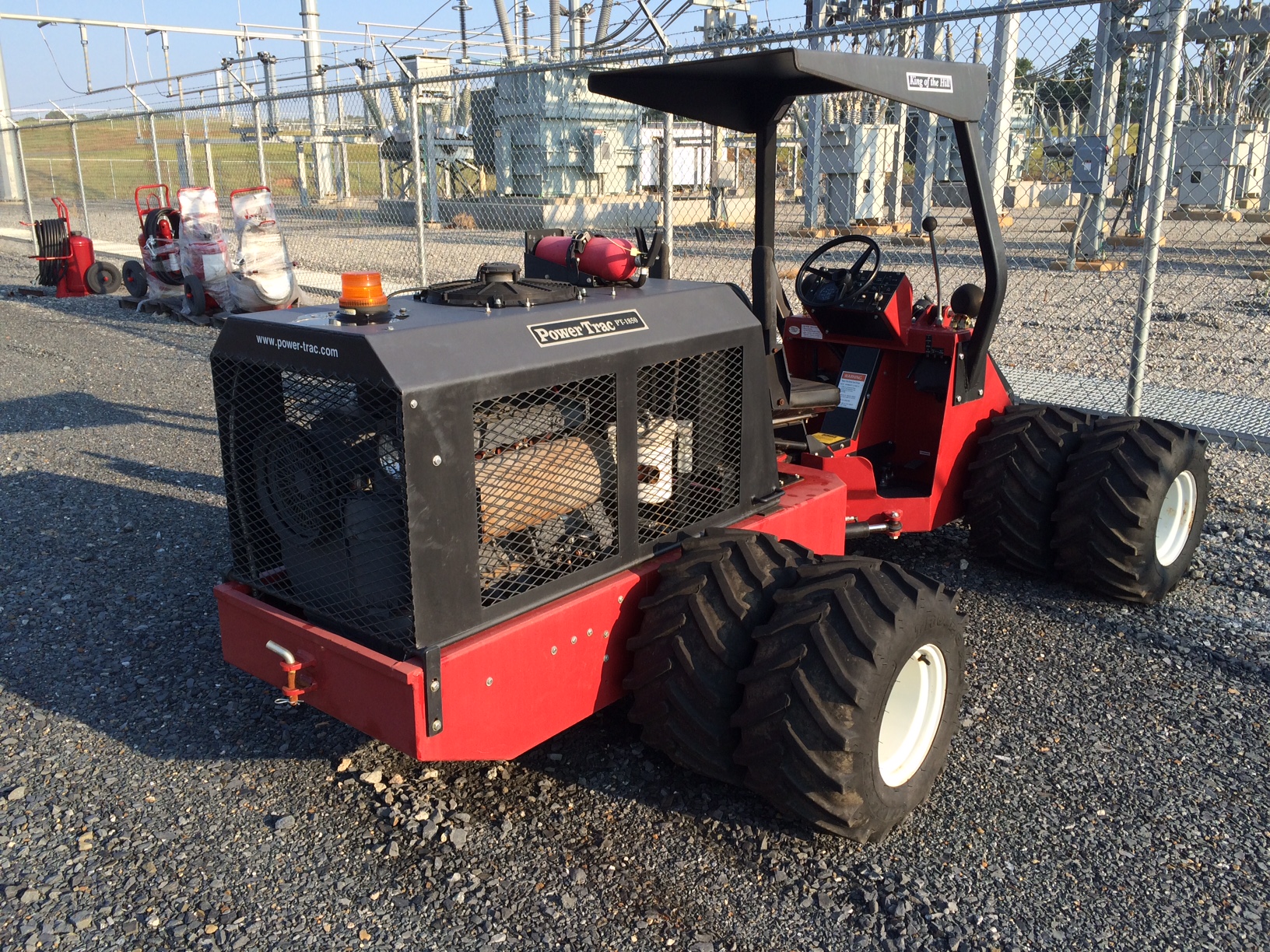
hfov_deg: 61.7
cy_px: 476
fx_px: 1064
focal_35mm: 29
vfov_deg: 48.2
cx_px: 635
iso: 32
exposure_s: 1/838
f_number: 2.2
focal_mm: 4.15
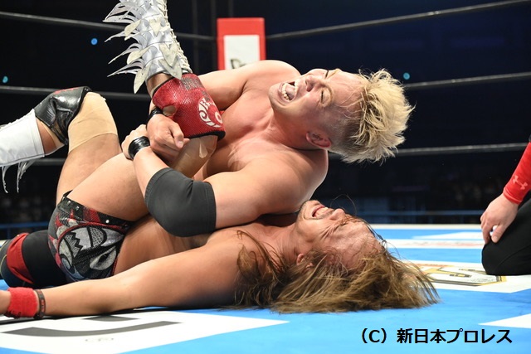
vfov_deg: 19.5
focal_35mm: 70
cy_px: 177
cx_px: 266
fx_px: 1033
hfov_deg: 28.8
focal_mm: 70
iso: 6400
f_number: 4
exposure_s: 1/1000
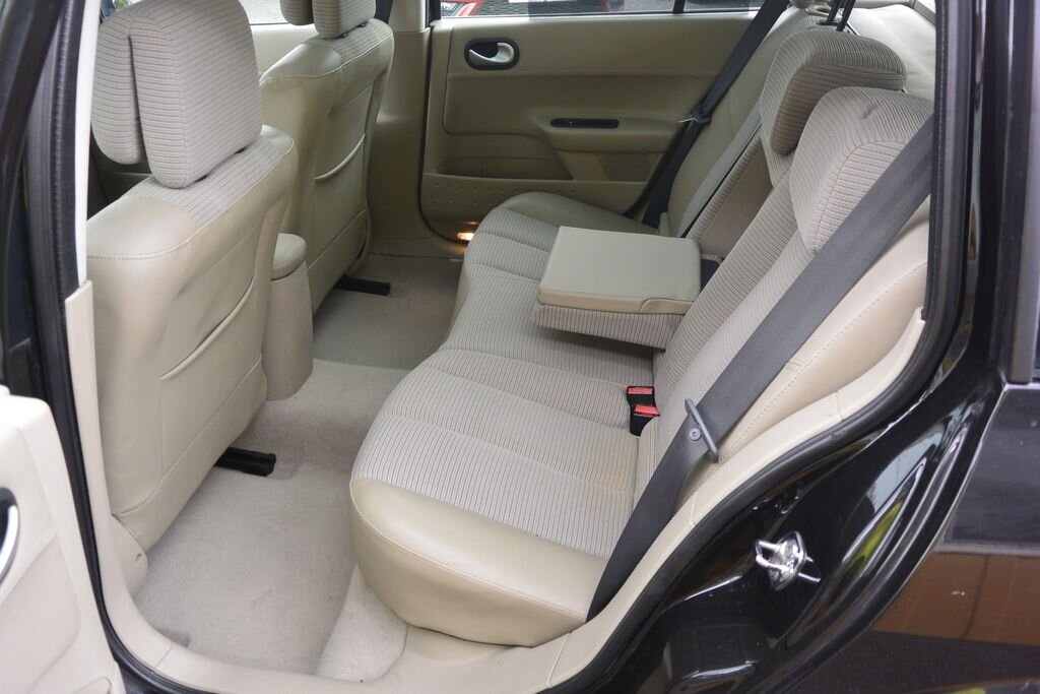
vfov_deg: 47.9
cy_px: 347
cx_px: 520
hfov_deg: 67.4
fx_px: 780
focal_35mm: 27
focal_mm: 10
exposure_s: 1/60
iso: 160
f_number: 3.5
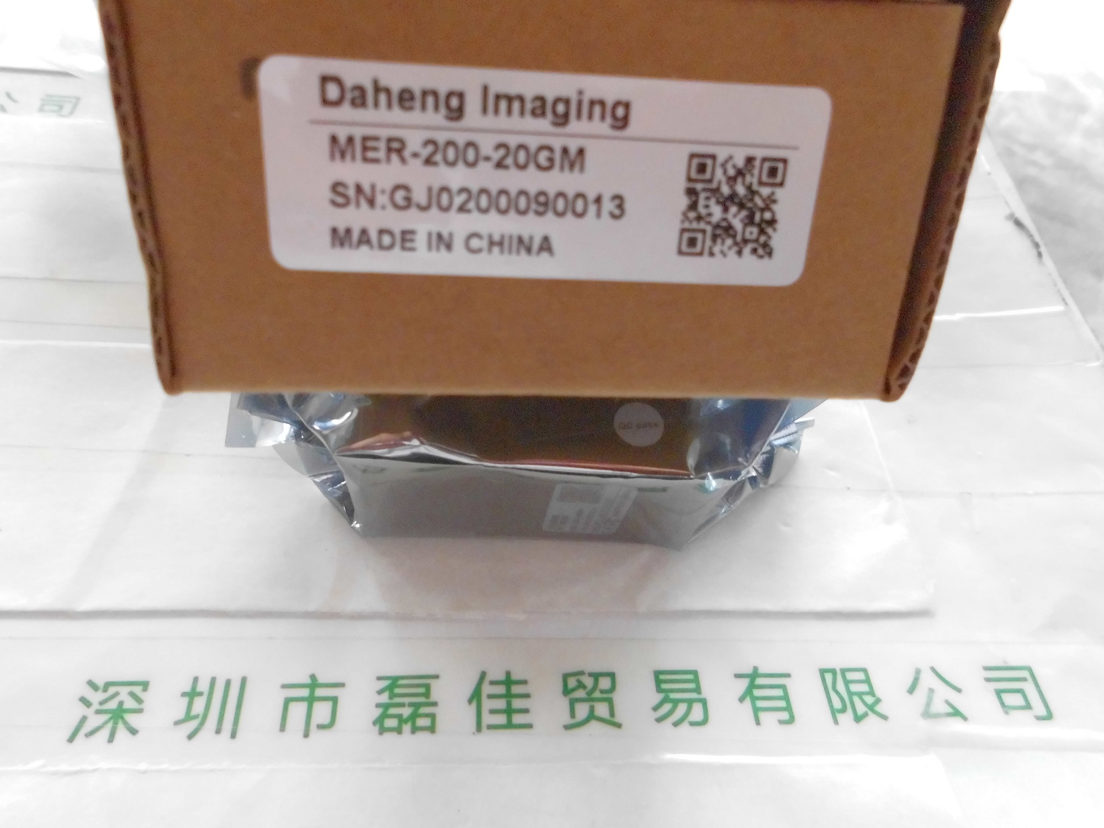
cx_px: 552
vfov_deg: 53.1
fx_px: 829
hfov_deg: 67.3
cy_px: 414
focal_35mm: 26
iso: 400
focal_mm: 4.6
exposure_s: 1/15
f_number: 3.2
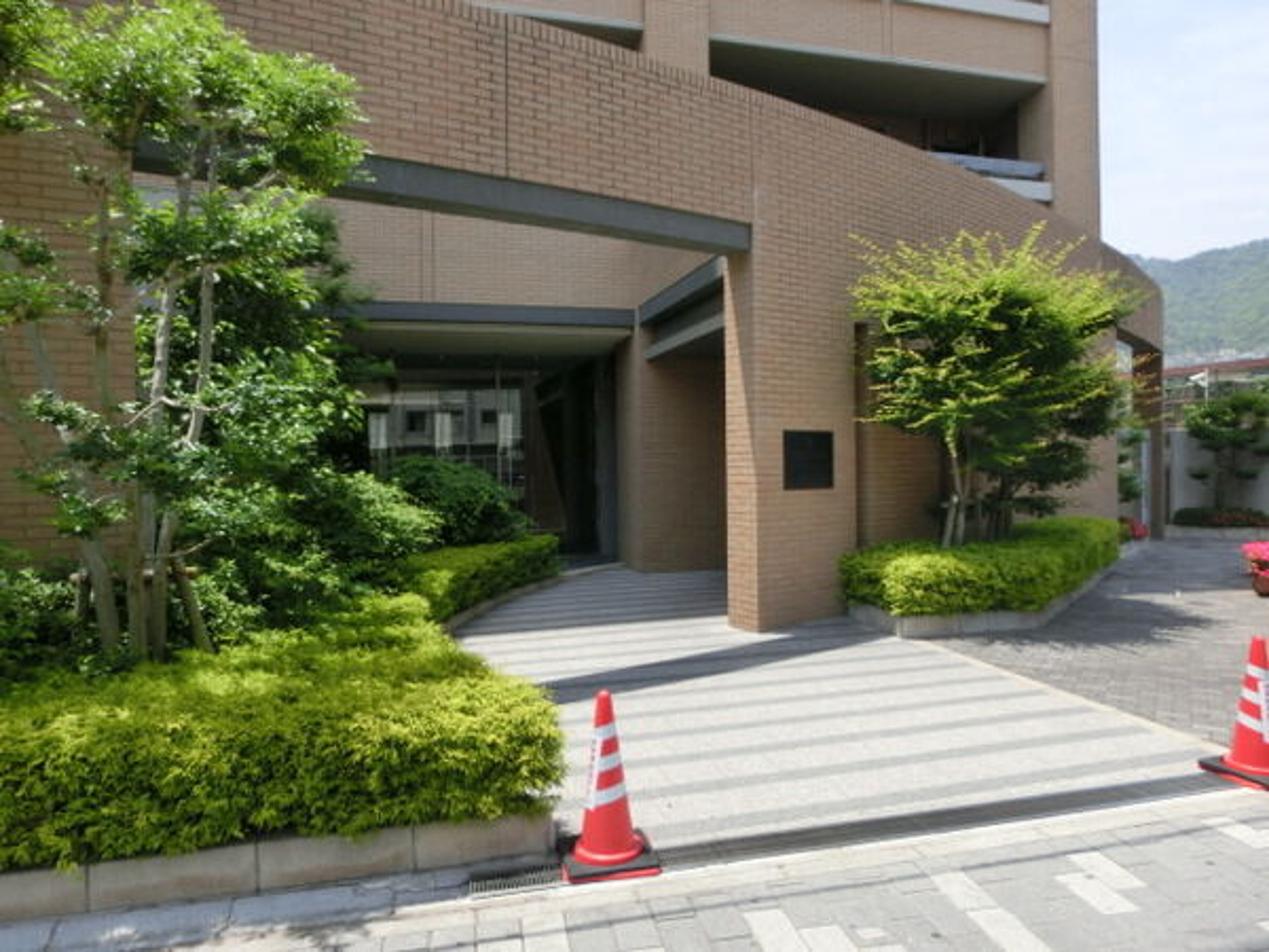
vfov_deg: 56.8
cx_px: 634
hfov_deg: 71.6
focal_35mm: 24
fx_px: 880
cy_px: 476
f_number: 3
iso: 80
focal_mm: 4.24
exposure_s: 1/800
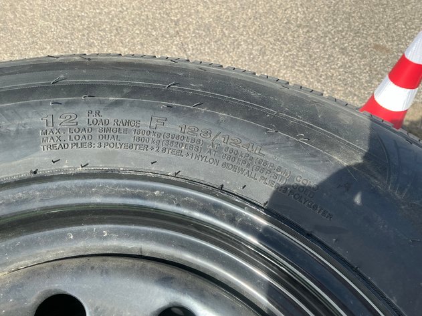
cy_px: 158
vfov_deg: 49.7
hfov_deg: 63.5
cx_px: 211
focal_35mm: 28
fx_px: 341
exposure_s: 1/978
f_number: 1.8
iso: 25
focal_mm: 3
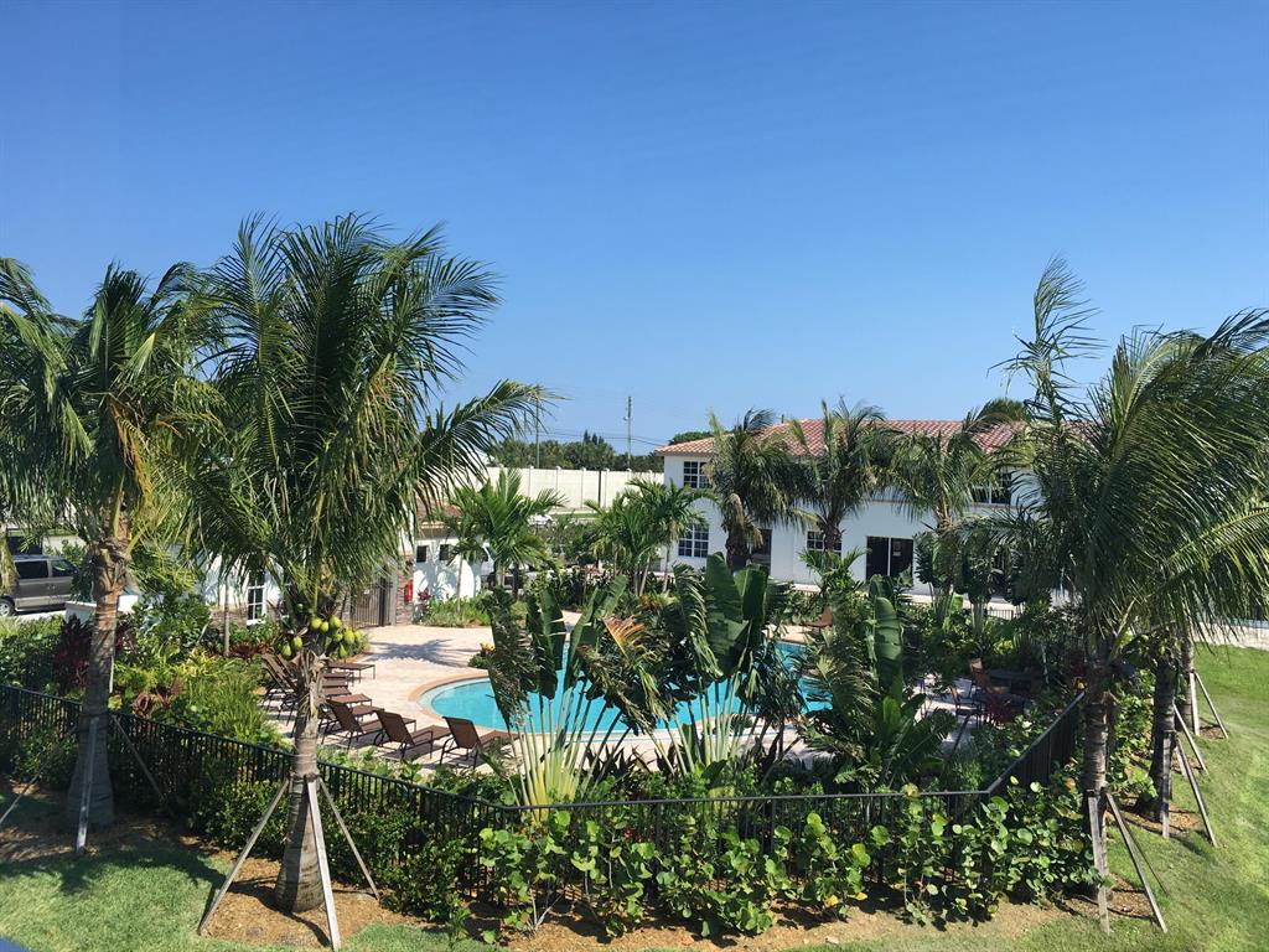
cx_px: 634
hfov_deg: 61.7
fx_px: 1063
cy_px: 476
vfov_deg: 48.2
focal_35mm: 29
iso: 25
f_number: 2.2
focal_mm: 4.15
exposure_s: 1/534
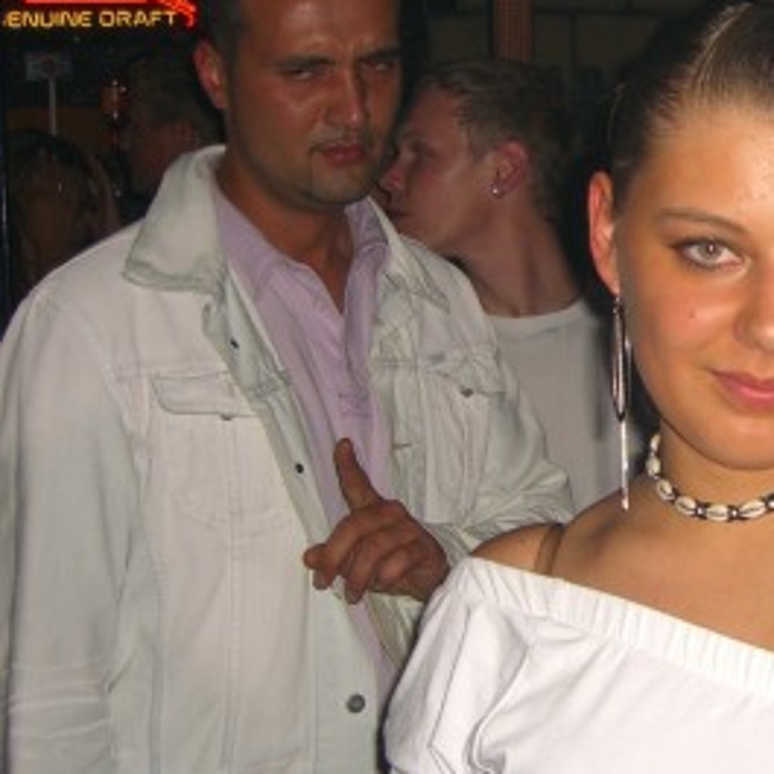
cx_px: 789
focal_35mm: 76
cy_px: 391
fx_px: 1923
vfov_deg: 22.8
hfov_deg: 21.9
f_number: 2.8
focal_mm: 7.9
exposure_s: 1/60
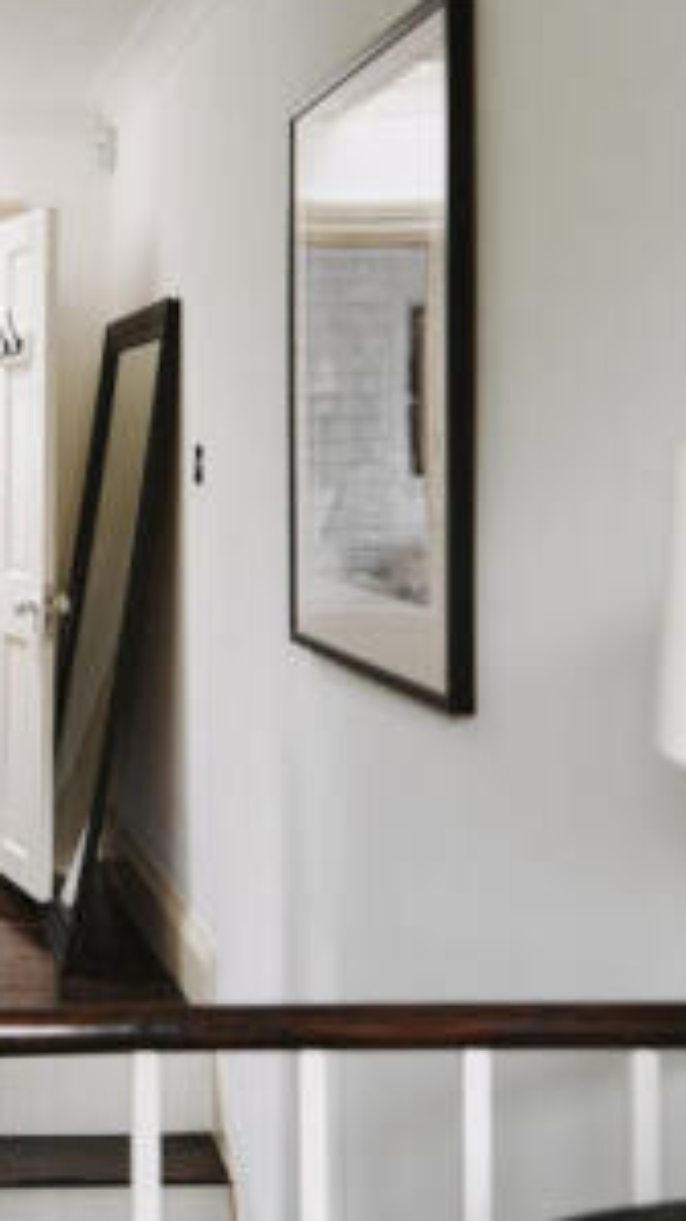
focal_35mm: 55
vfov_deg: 37.6
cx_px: -112
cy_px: 447
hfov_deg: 20.5
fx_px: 1780
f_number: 3.2
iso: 100
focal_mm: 24
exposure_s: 1/4
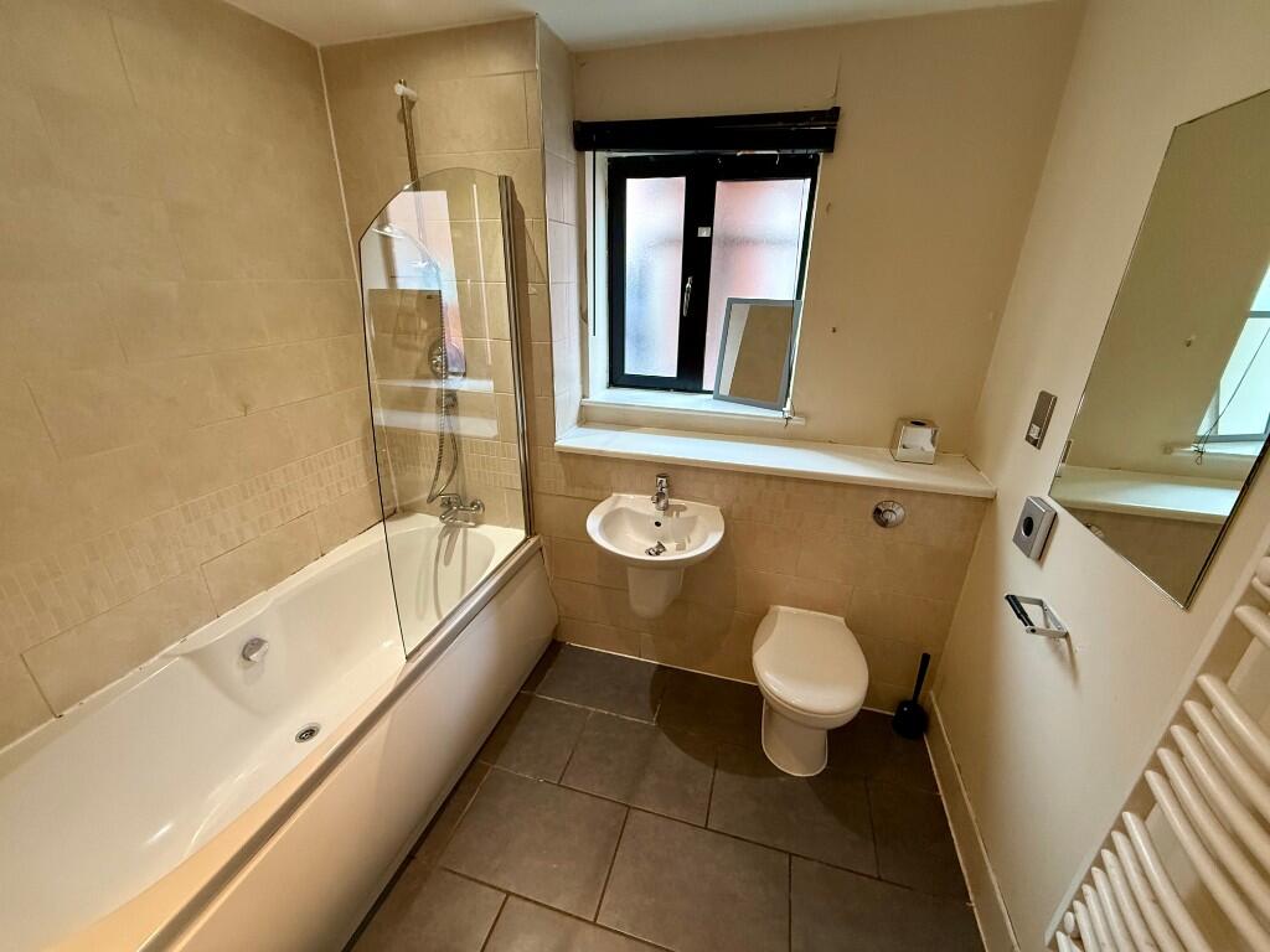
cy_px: 476
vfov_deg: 85.7
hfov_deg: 102.1
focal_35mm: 14
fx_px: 514
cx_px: 635
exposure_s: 1/100
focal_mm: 2.22
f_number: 2.2
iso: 320
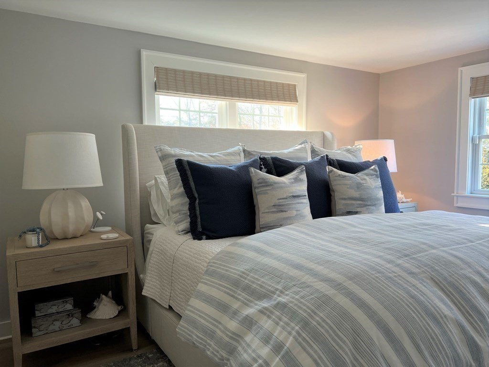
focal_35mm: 26
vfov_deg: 53.1
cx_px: 244
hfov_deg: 67.3
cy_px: 184
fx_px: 367
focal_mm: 5.7
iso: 80
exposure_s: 1/60
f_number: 1.5
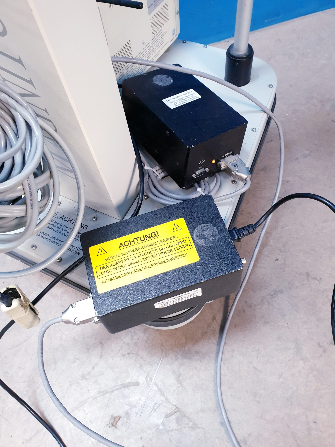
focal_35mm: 26
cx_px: 168
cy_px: 224
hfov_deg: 53.1
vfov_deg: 67.3
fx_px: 335
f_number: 2.4
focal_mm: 4.3
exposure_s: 1/33
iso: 320
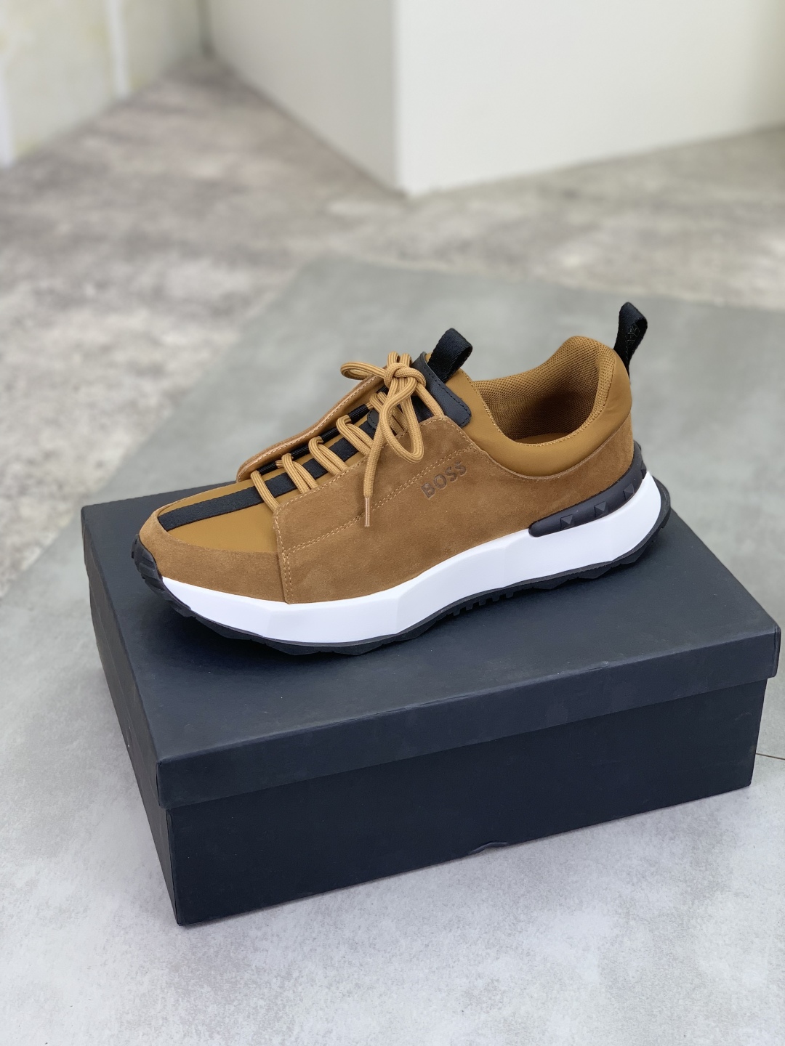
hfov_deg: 28.0
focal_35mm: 52
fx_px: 1572
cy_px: 523
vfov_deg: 36.8
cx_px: 392
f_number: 2.4
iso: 25
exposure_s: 1/100
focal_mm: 6
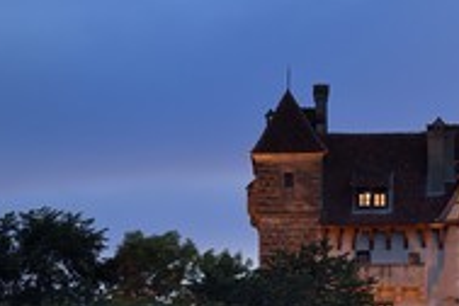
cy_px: 170
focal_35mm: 434
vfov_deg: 3.2
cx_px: 492
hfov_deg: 4.7
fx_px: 5533
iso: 1600
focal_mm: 195
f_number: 5
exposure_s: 1/13
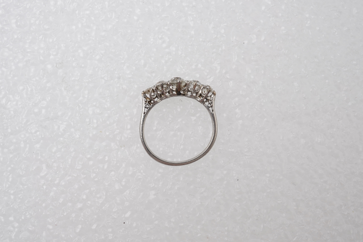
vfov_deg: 29.9
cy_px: 121
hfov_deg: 43.6
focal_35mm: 45
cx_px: 182
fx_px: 454
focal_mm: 30
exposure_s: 1/125
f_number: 22
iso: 500
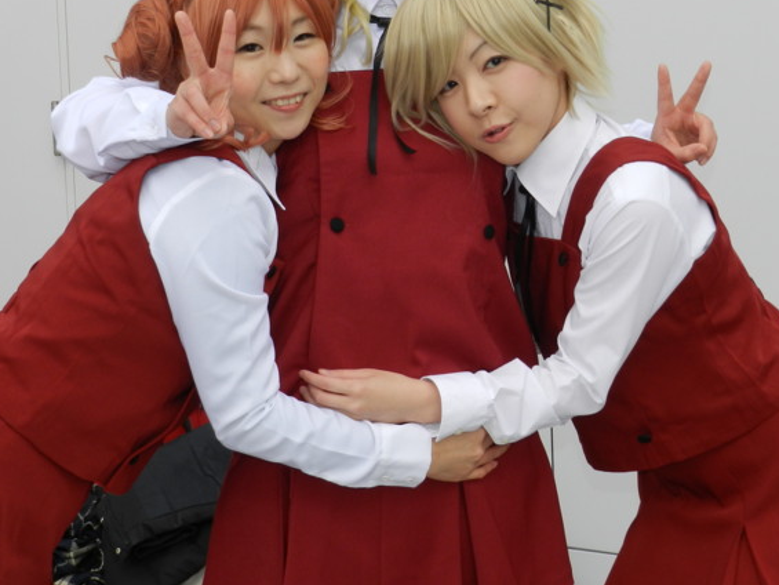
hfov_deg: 23.0
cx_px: 419
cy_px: 184
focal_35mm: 85
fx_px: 1913
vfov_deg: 17.3
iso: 160
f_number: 4.6
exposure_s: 1/400
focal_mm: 10.7
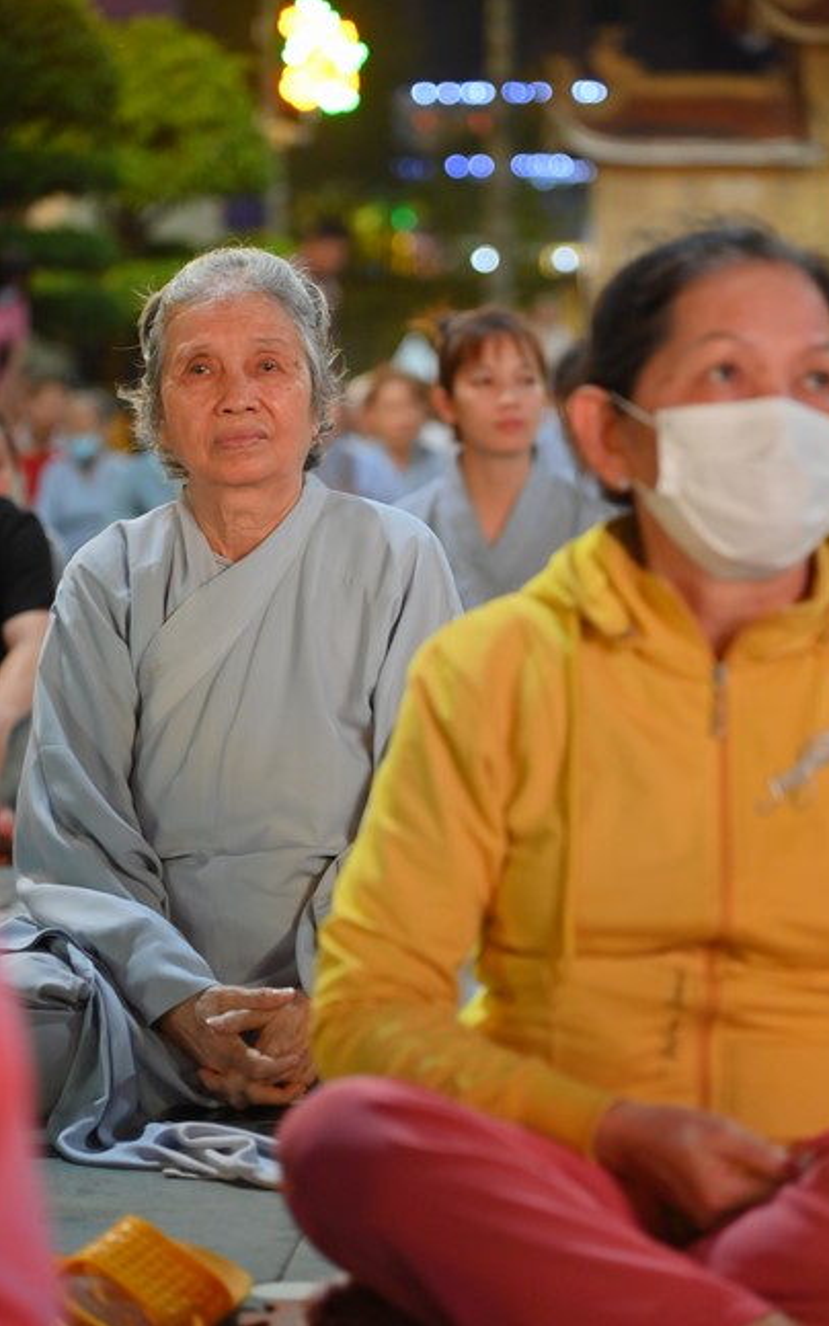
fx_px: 4444
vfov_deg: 17.0
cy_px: 663
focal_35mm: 123
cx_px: 442
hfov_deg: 10.7
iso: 2000
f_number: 4
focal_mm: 120
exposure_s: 1/60
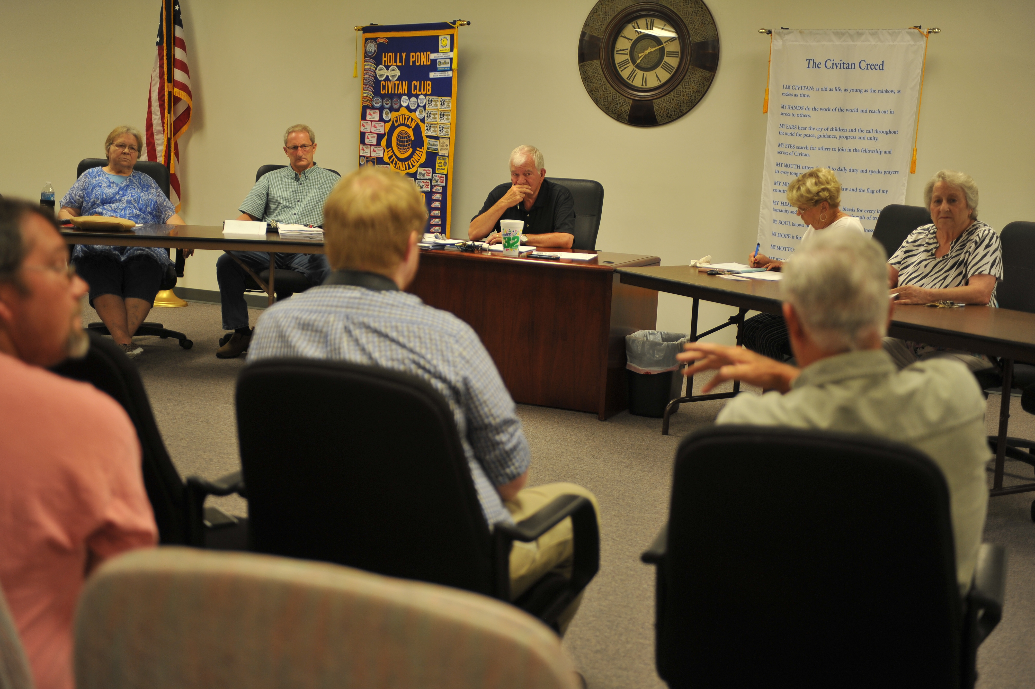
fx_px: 1379
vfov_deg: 28.0
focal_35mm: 48
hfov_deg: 41.1
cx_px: 518
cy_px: 344
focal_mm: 48
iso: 500
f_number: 2.8
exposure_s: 1/125
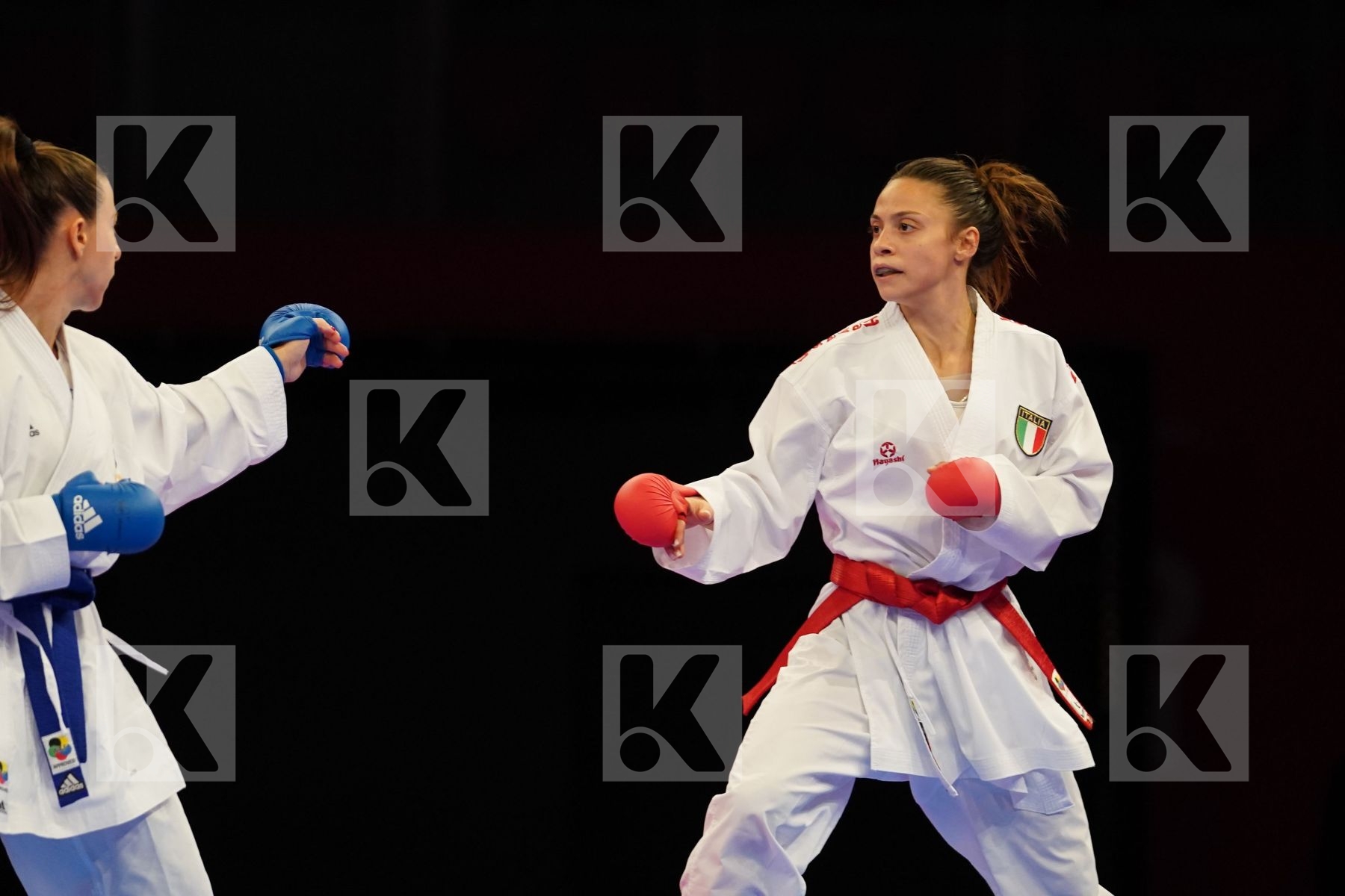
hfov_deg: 7.9
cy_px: 448
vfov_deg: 5.3
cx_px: 672
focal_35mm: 261
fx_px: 9750
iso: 3200
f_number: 2.8
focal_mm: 174
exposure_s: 1/1000
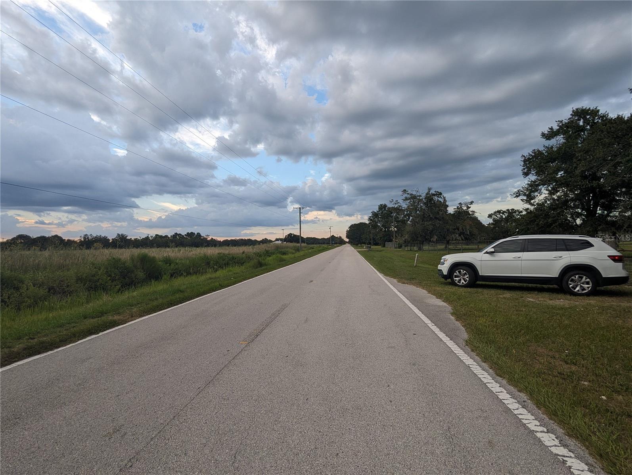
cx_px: 316
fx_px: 293
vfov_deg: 78.2
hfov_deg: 94.4
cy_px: 238
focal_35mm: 16
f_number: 2.2
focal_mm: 2.35
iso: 50
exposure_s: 1/287
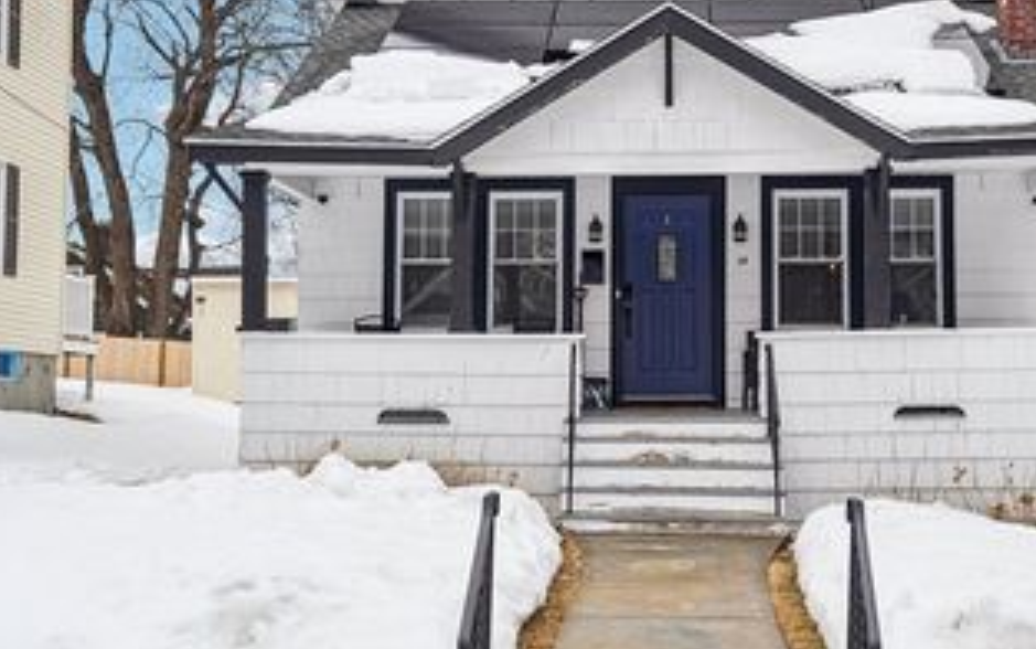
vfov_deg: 22.8
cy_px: 303
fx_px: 1610
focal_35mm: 57
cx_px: 649
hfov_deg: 35.5
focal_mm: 35
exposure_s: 1/200
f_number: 6.3
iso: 100
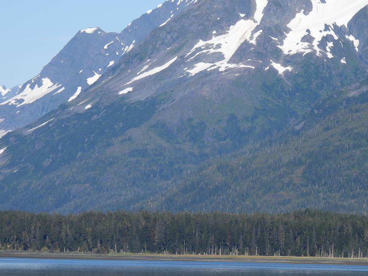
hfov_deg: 5.4
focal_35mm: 364
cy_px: 124
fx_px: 3869
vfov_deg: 4.1
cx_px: 215
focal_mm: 53.5
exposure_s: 1/800
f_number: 5
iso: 100
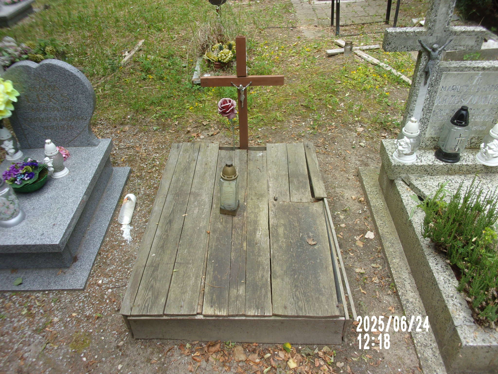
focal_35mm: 28
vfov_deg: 49.7
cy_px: 187
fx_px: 403
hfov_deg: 63.4
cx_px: 249
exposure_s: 1/110
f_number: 3.9
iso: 80
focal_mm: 5.1
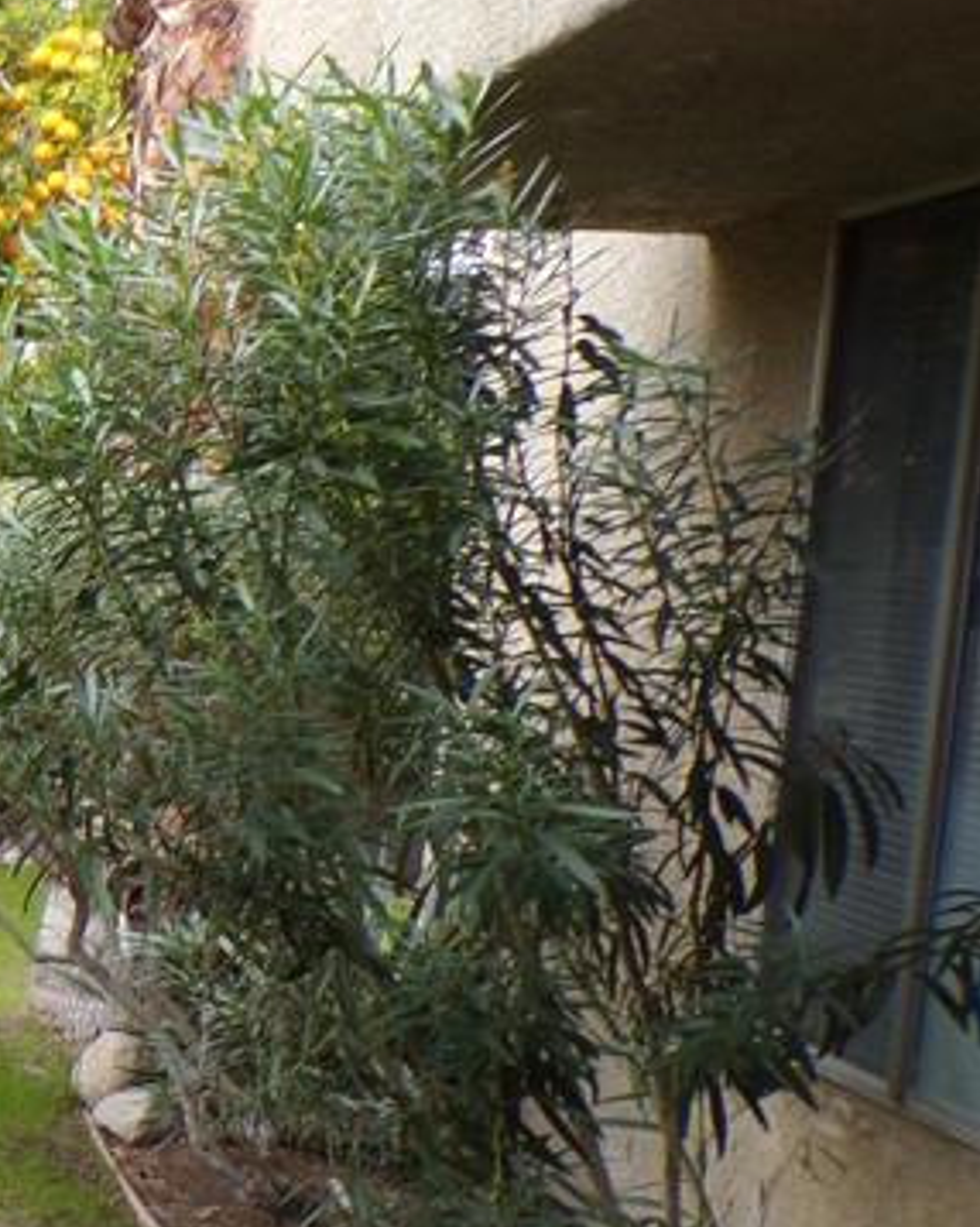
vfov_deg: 28.3
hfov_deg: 18.3
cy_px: 658
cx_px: -744
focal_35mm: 67
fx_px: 2431
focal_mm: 4.3
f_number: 4.3
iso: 80
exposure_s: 1/70
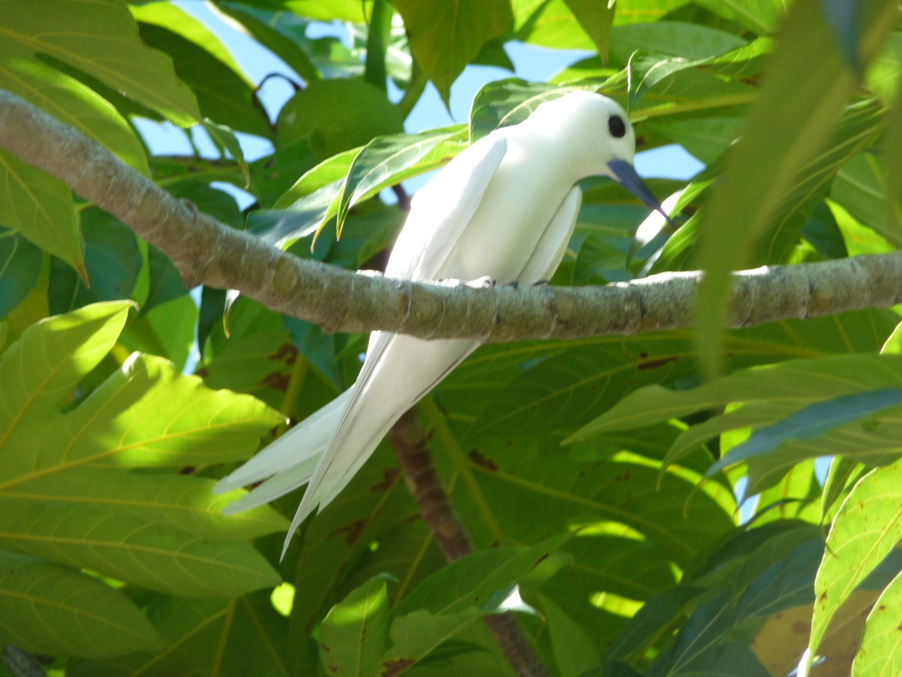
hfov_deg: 7.1
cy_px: 338
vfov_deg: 5.3
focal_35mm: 280
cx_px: 451
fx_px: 7298
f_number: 4.9
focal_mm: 47
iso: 100
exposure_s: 1/125
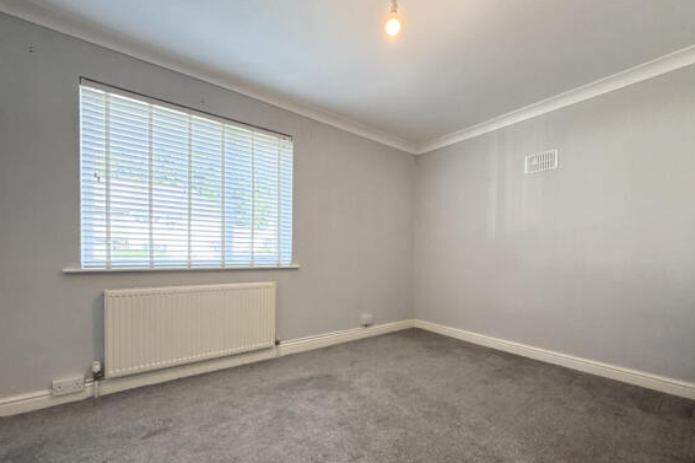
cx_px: 352
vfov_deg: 76.9
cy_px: 262
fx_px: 289
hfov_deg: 100.4
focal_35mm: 15
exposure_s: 1/100
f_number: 2.2
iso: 125
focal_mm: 2.22
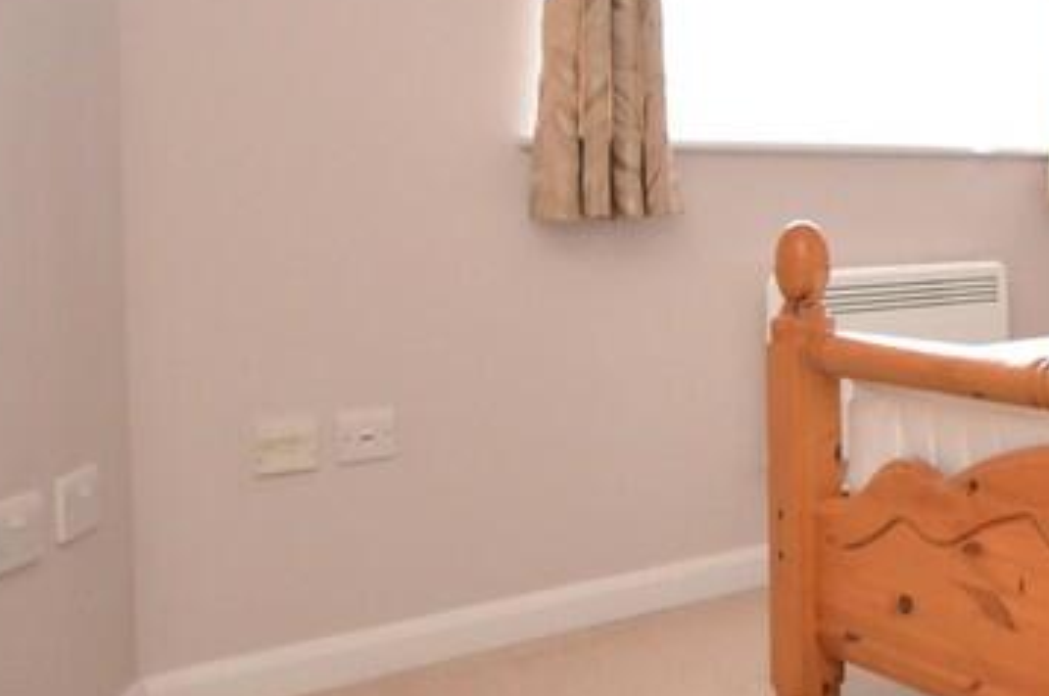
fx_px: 1251
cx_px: 1272
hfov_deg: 35.4
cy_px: 200
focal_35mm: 43
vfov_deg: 30.7
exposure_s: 1/60
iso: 1100
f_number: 4
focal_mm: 10
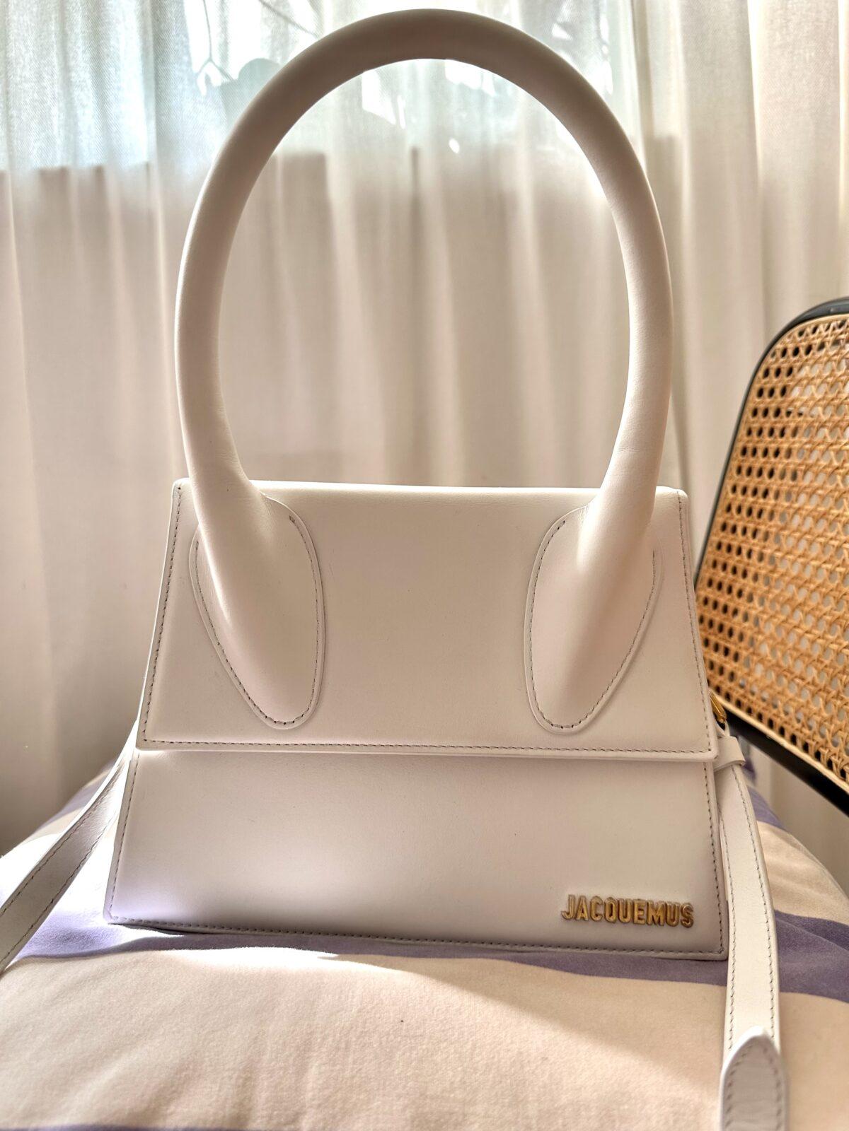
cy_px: 566
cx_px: 424
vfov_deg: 71.6
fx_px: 785
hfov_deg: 56.8
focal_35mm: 24
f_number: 1.78
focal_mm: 6.86
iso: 125
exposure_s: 1/121
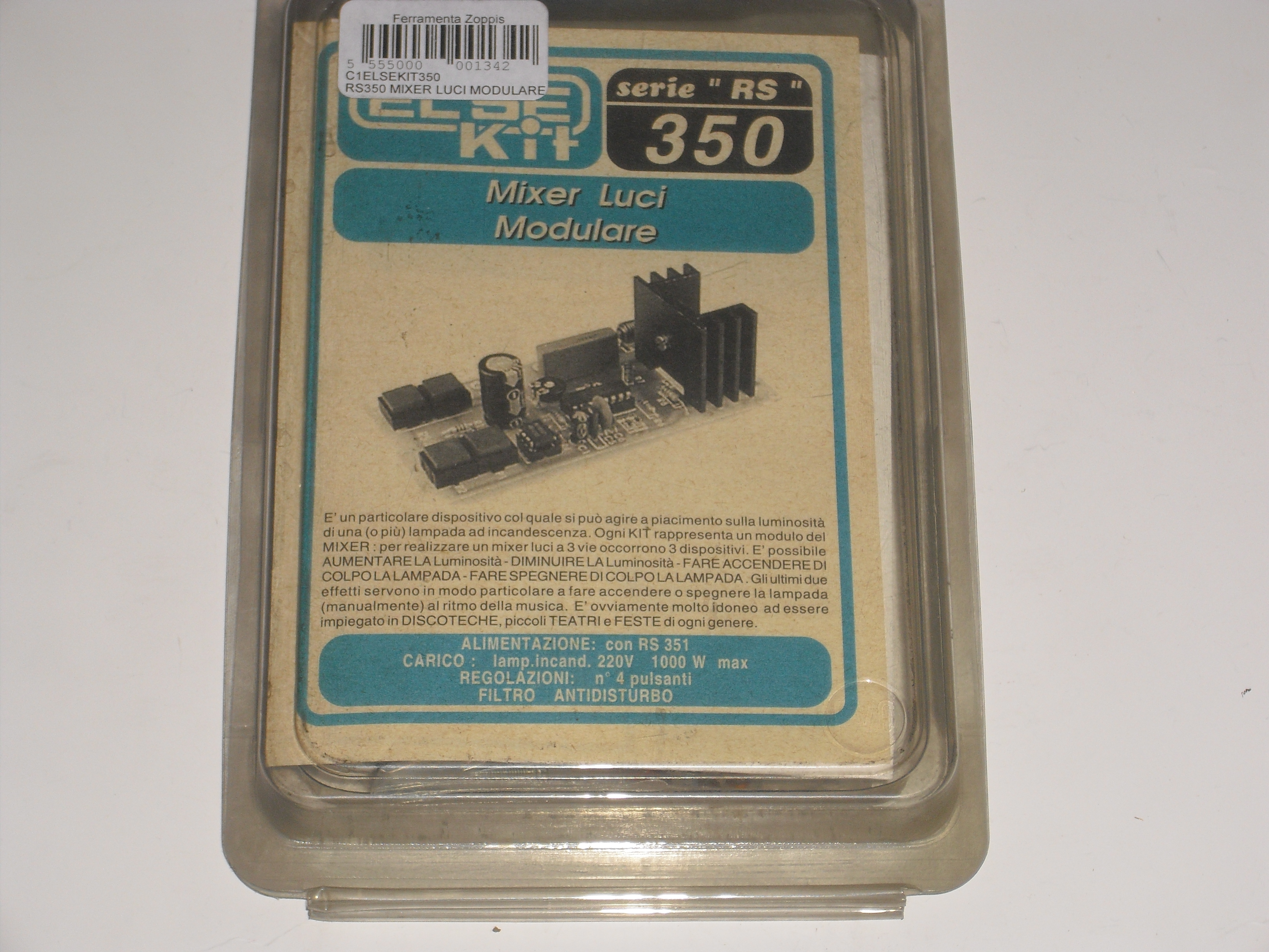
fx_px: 4143
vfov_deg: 13.1
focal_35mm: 113
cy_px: 476
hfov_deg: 17.4
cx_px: 634
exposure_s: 1/60
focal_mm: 18.6
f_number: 5.2
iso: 100
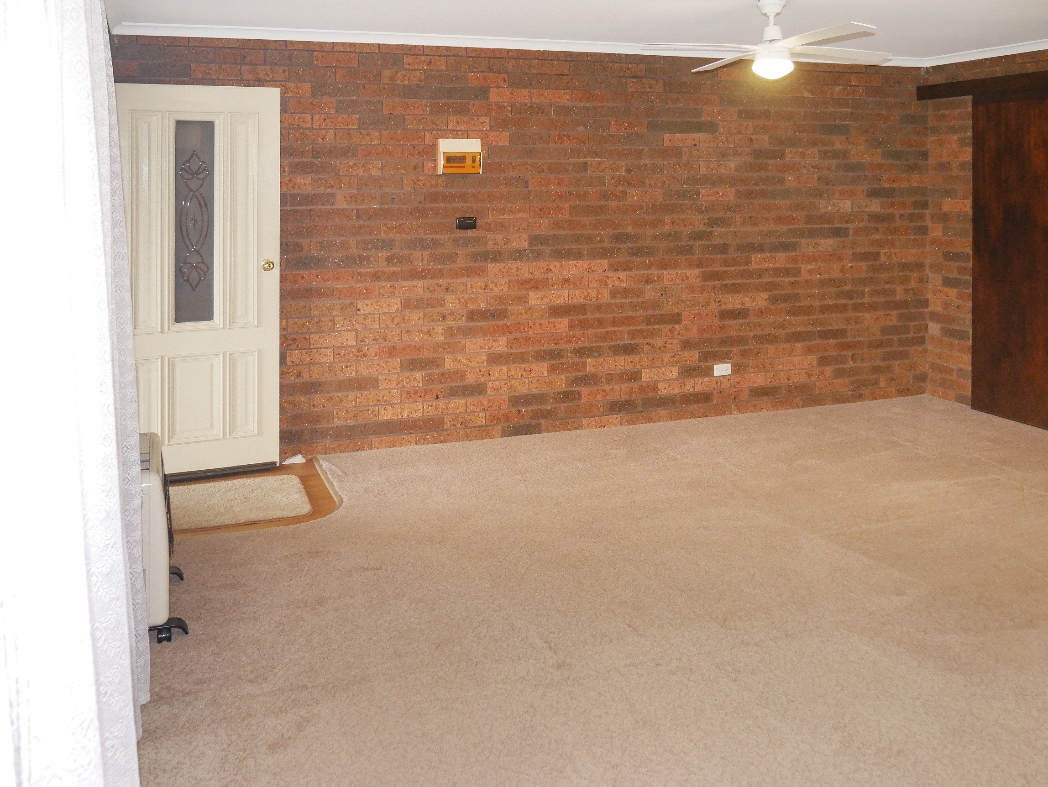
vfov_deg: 41.8
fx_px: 1030
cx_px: 524
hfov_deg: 53.9
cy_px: 394
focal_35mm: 34
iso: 800
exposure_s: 1/60
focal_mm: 17
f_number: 4
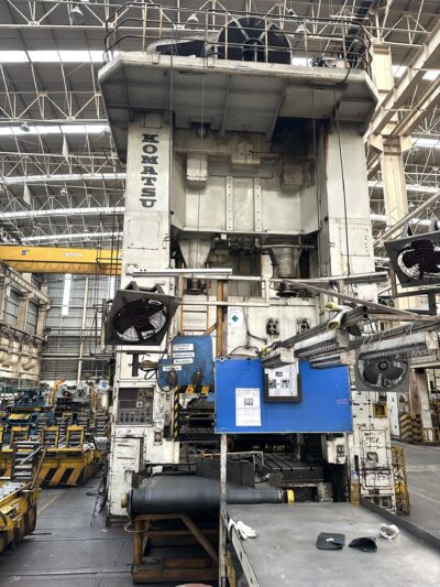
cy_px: 294
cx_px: 220
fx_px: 407
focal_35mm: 24
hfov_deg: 56.8
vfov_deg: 71.6
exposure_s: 1/60
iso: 500
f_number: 1.78
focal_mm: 6.86
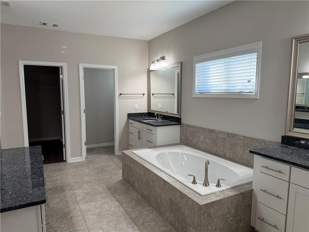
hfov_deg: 71.6
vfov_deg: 56.8
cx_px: 154
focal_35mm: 24
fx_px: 214
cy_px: 116
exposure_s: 1/147
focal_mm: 6.76
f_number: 1.78
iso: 125
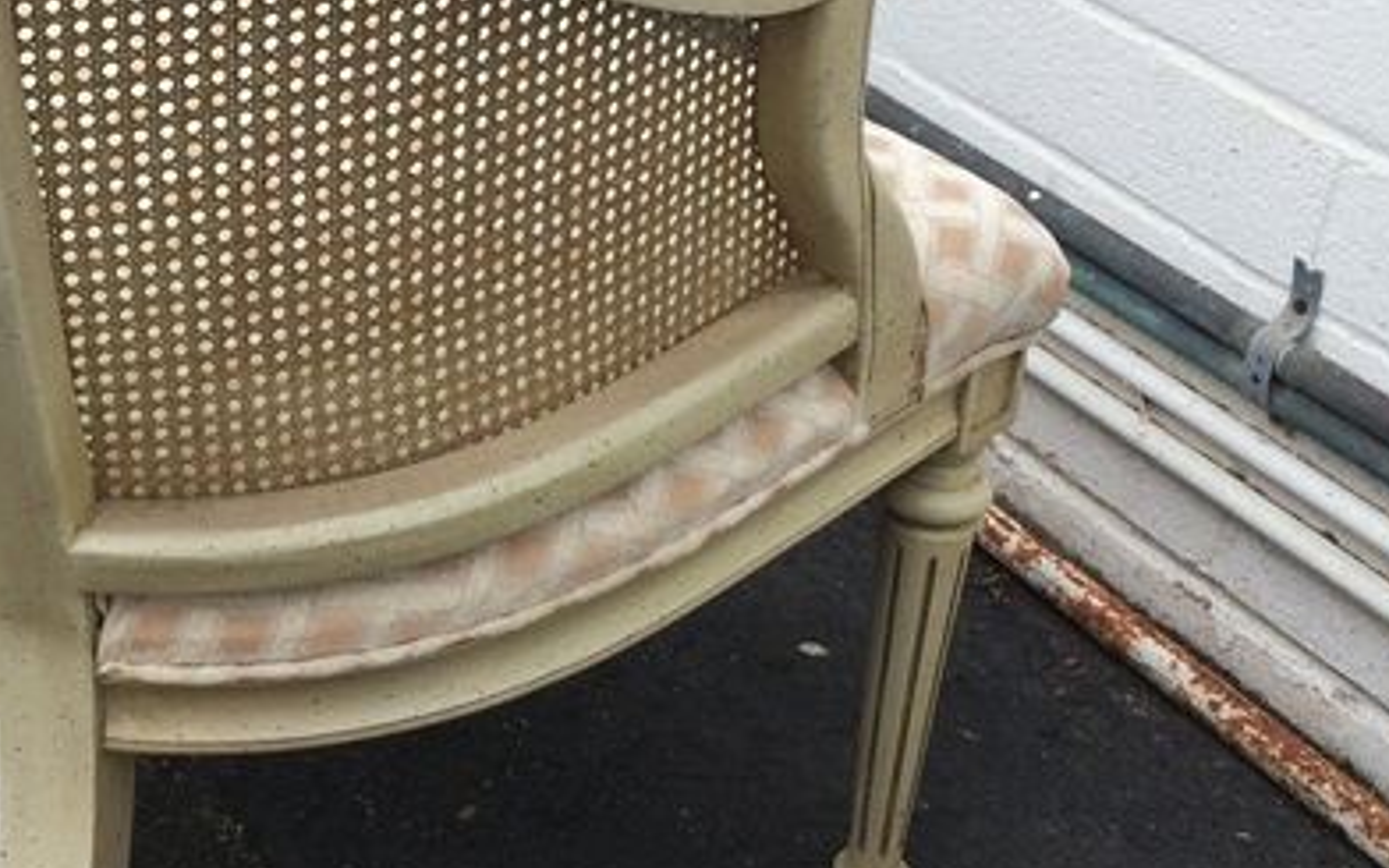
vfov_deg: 17.8
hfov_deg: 27.4
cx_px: 198
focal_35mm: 73
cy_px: 271
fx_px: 2763
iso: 32
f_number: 2.2
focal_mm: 4.12
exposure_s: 1/1414
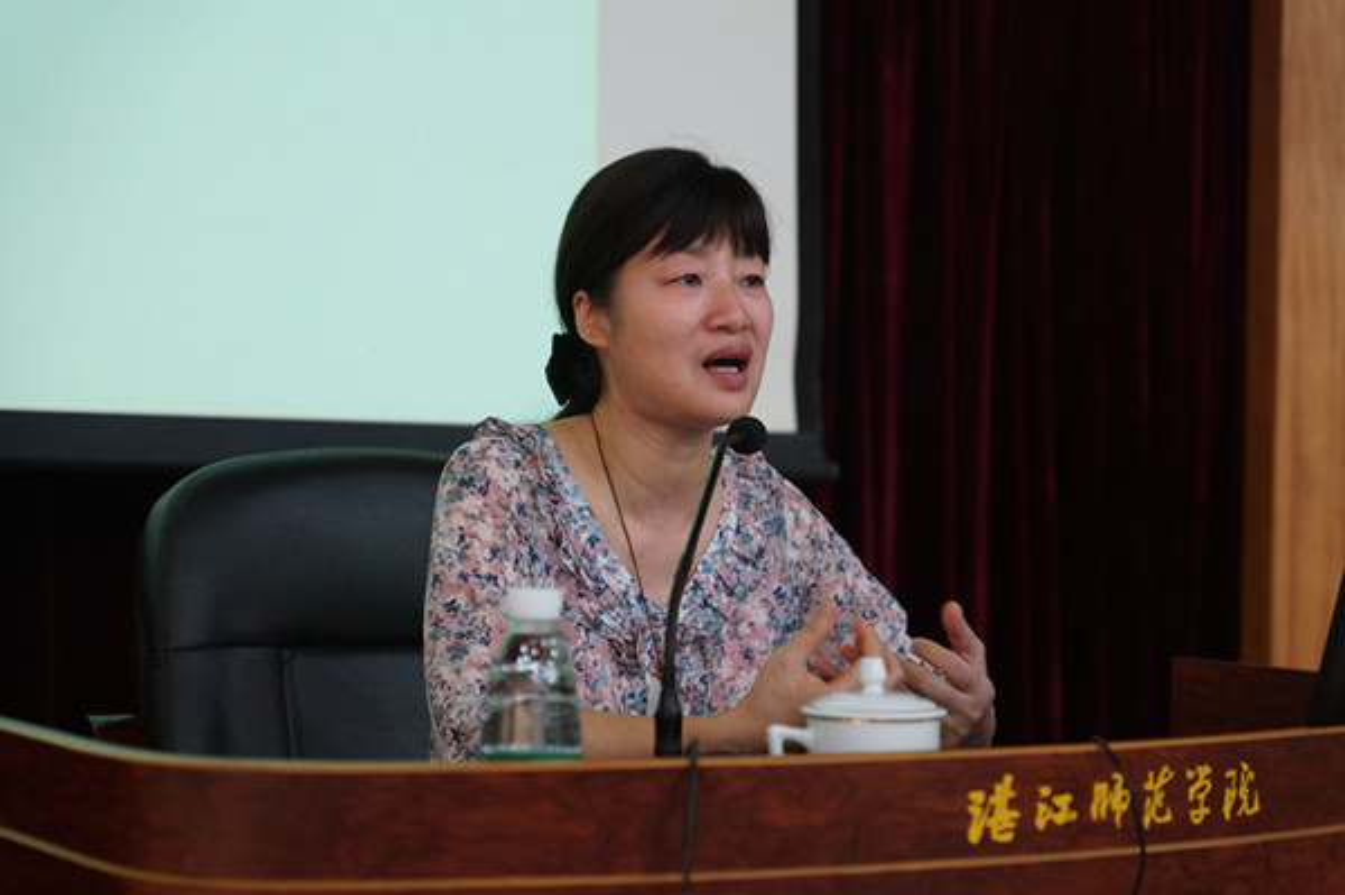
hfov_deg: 27.0
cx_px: 672
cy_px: 448
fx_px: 2800
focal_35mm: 75
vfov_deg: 18.2
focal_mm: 50
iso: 800
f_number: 2.8
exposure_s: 1/60
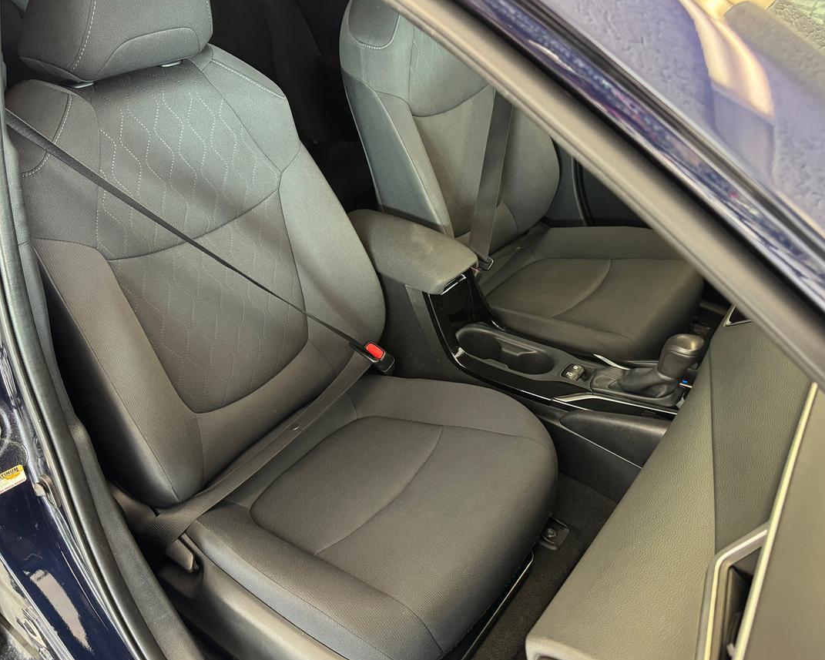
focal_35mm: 28
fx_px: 684
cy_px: 314
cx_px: 418
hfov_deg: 62.2
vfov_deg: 51.5
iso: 500
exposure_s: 1/60
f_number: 1.78
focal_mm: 6.76
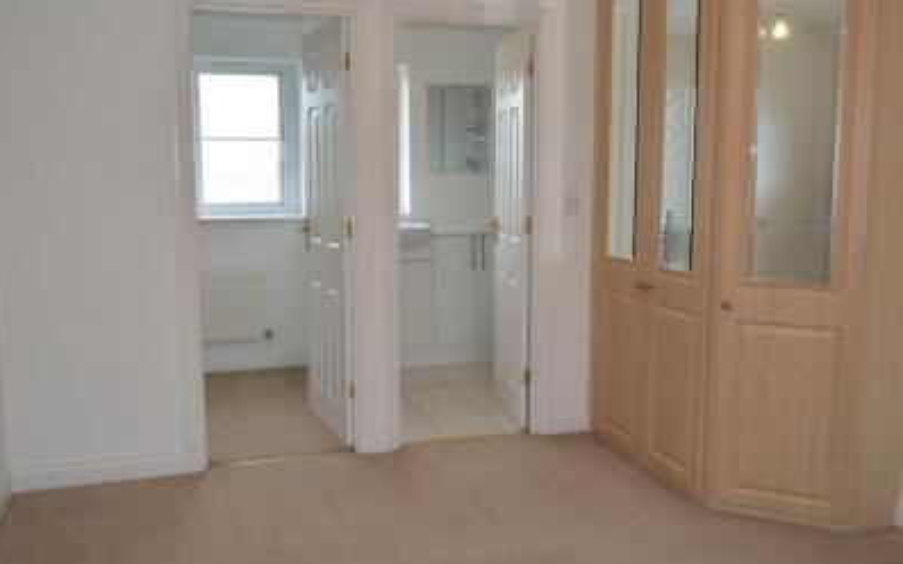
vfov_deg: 38.3
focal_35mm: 33
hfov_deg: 58.1
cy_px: 267
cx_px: 462
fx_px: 812
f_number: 4
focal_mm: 18
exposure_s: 1/100
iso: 400
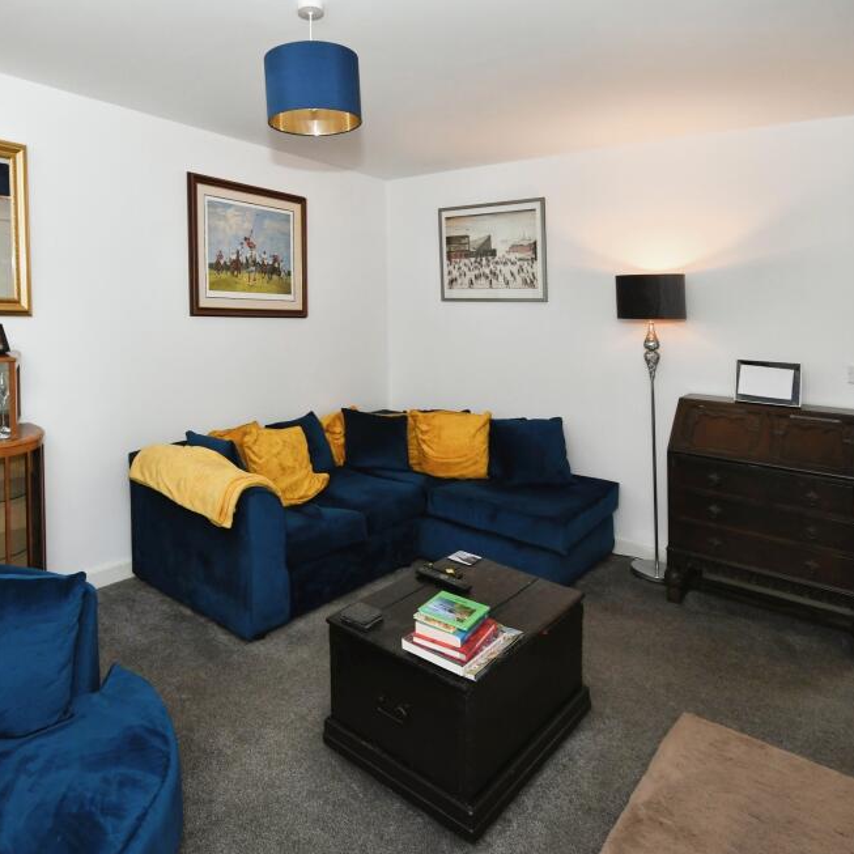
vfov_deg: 74.8
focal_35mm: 20
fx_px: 558
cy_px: 443
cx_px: 309
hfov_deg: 73.3
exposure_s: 1/60
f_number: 7.1
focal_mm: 10
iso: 800
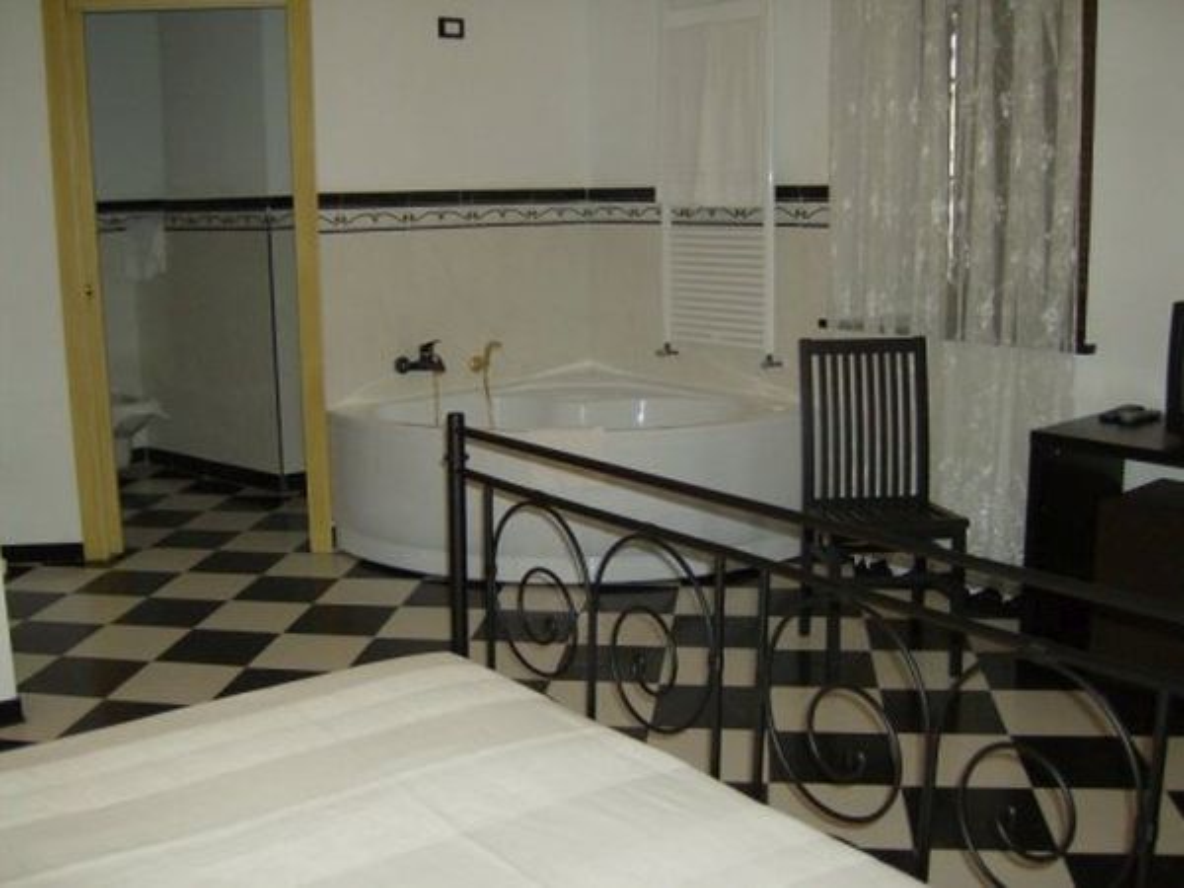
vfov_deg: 39.7
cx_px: 592
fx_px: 1231
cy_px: 444
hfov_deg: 51.4
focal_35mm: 36
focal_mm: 6
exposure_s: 1/60
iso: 200
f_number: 2.8
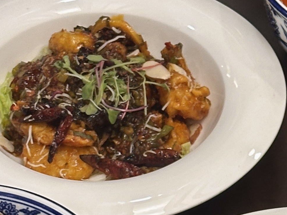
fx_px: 1210
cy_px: 28
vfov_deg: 10.1
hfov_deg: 13.3
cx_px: 304
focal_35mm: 146
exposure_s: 1/60
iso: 100
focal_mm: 6.86
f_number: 1.78
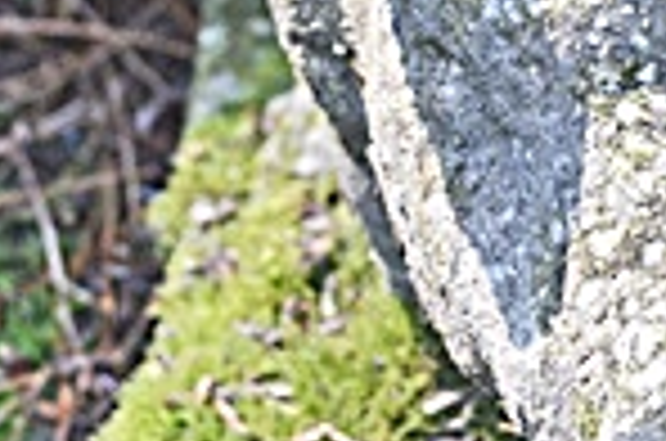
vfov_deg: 6.4
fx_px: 3932
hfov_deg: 9.6
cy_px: 25
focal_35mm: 213
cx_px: 590
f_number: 5
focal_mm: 30
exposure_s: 1/100
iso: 400
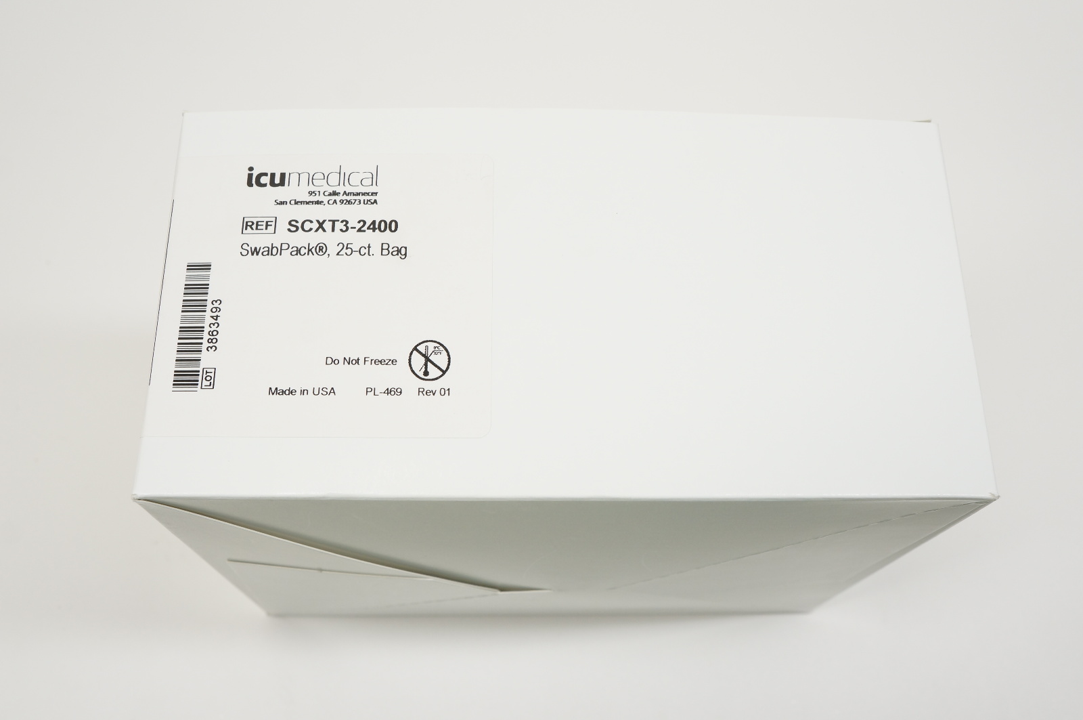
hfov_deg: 53.2
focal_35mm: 36
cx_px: 542
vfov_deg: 36.8
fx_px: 1082
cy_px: 360
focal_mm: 24
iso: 400
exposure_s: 1/60
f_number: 7.1
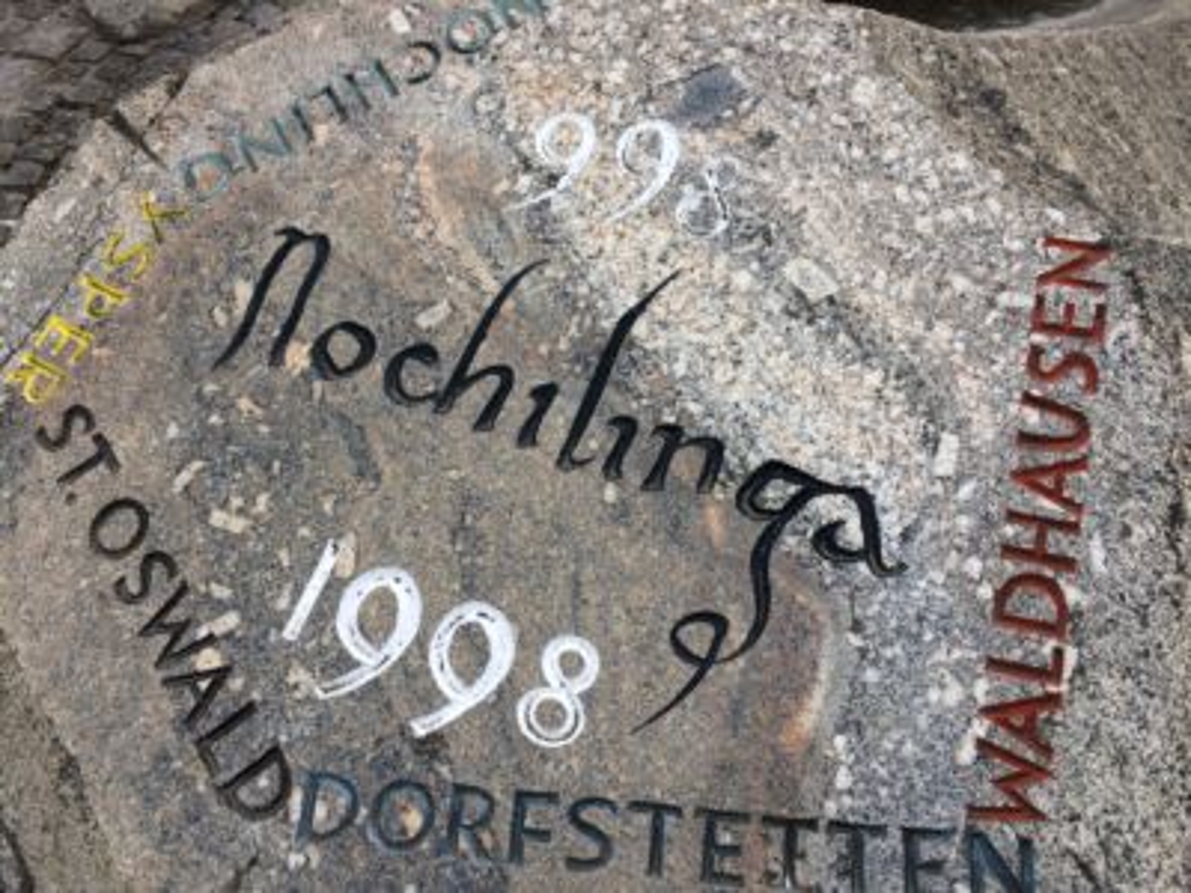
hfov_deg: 61.7
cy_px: 446
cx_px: 596
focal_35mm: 29
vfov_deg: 48.2
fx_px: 998
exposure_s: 1/192
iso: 32
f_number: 2.2
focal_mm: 4.15
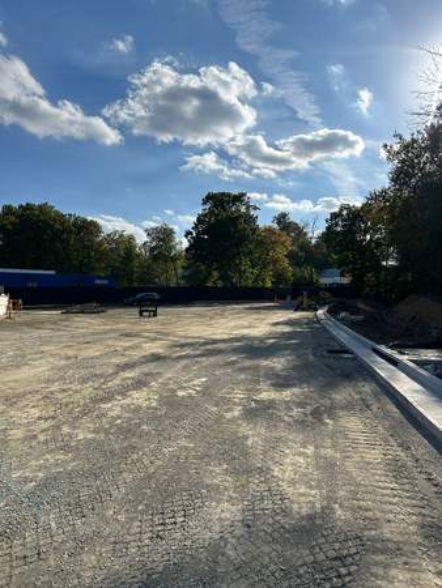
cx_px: 221
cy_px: 294
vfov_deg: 67.3
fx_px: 442
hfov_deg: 53.1
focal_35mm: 26
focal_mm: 5.7
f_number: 1.5
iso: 50
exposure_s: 1/8000
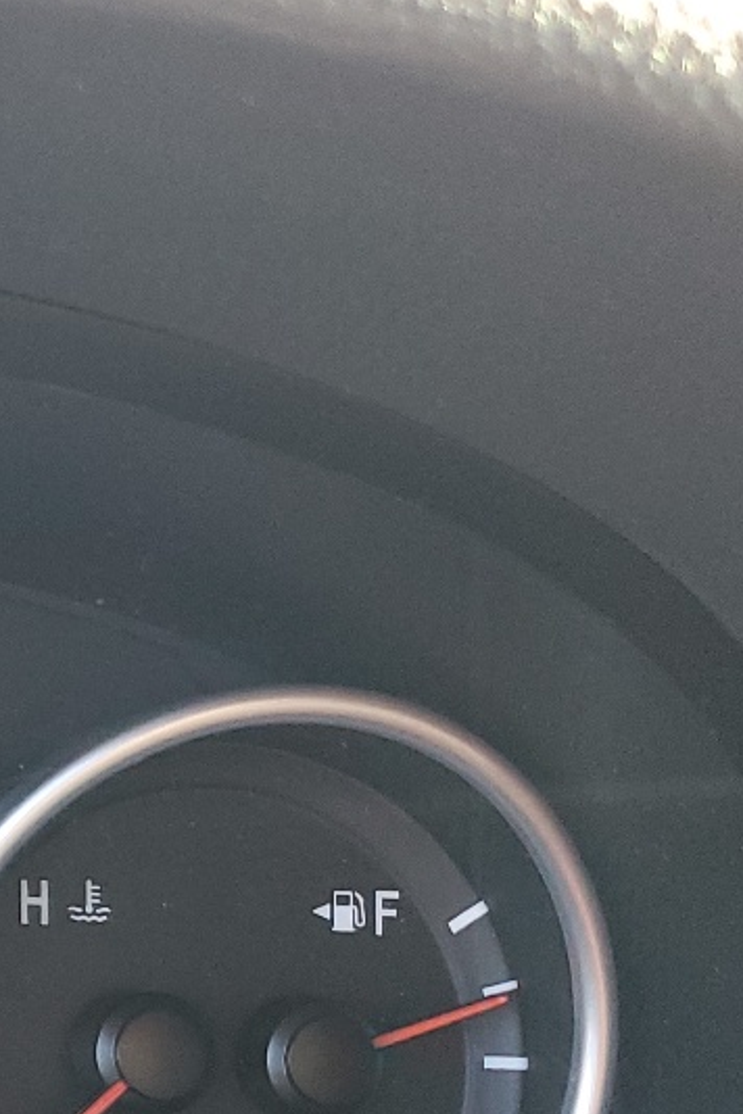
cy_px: 830
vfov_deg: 24.8
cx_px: -685
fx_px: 2507
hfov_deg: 14.4
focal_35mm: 81
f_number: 1.5
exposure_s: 1/120
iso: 96
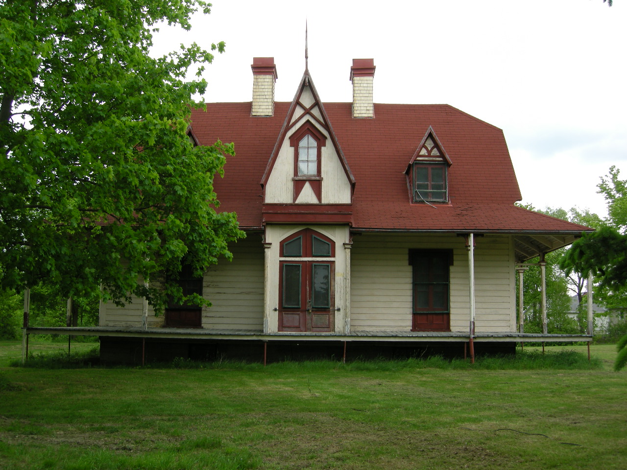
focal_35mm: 36
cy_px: 235
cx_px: 314
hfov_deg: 51.4
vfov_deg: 39.7
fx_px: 652
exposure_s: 1/127
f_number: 3.4
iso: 64
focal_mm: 7.5
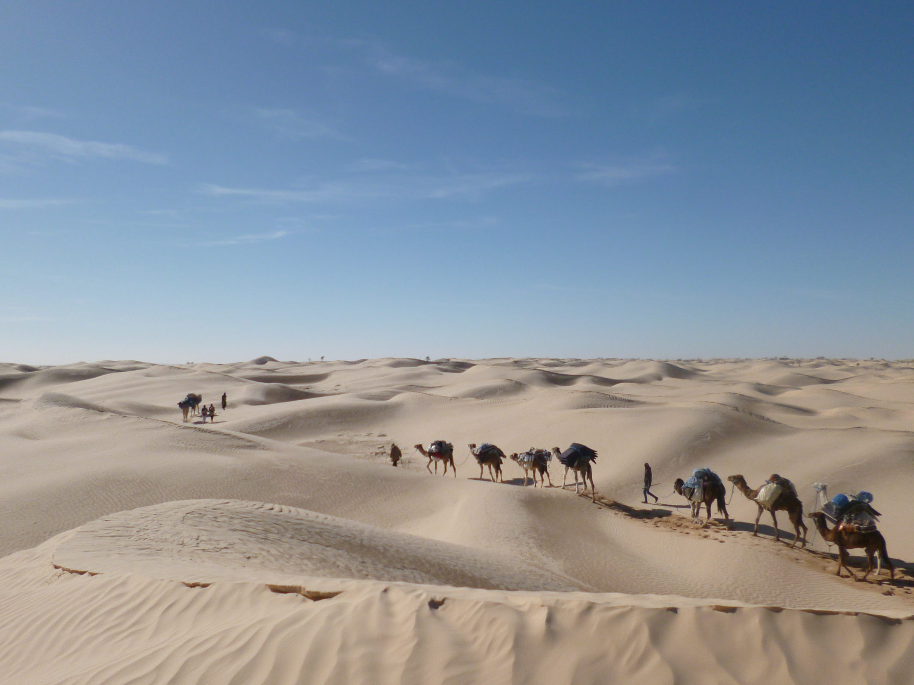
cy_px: 353
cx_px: 444
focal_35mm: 29
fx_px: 766
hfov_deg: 61.7
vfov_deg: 48.2
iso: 100
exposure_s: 1/320
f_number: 9
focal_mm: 4.3
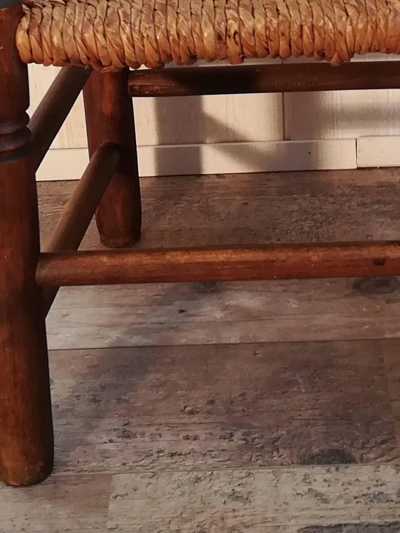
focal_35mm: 95
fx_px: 1464
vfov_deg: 19.8
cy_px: -43
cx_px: 265
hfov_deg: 15.5
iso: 80
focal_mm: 3.83
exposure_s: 1/40
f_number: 2.2
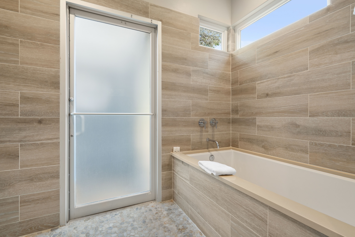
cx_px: 178
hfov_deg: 96.7
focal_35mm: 16
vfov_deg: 73.7
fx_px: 158
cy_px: 118
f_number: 9
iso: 320
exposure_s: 1/5
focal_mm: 16
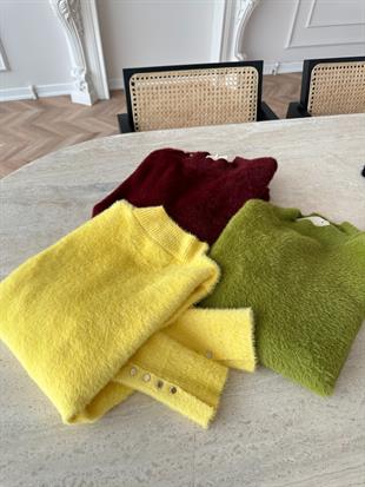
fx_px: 337
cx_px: 182
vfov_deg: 71.6
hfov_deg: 56.8
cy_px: 244
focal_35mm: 24
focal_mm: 6.86
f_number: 1.78
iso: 64
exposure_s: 1/198
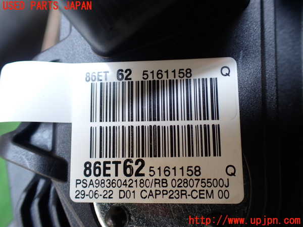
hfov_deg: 60.0
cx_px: 152
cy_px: 114
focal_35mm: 30
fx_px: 263
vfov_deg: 46.8
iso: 200
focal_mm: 5.4
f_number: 2.3
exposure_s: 1/125
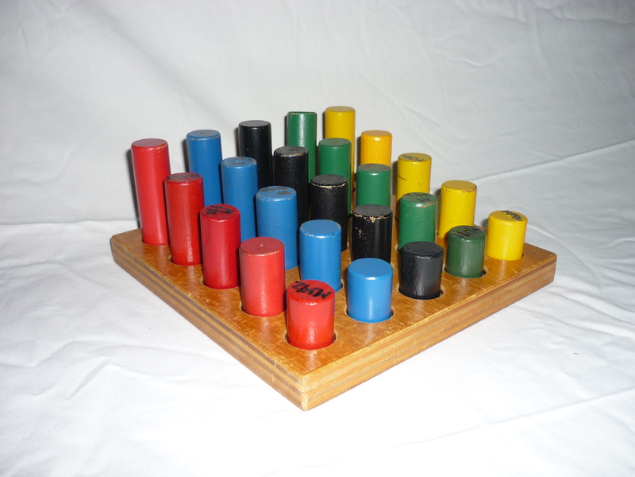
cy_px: 238
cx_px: 318
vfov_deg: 42.9
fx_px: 605
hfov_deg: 55.4
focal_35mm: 33
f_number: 2.8
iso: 100
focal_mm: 5.5
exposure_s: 1/30
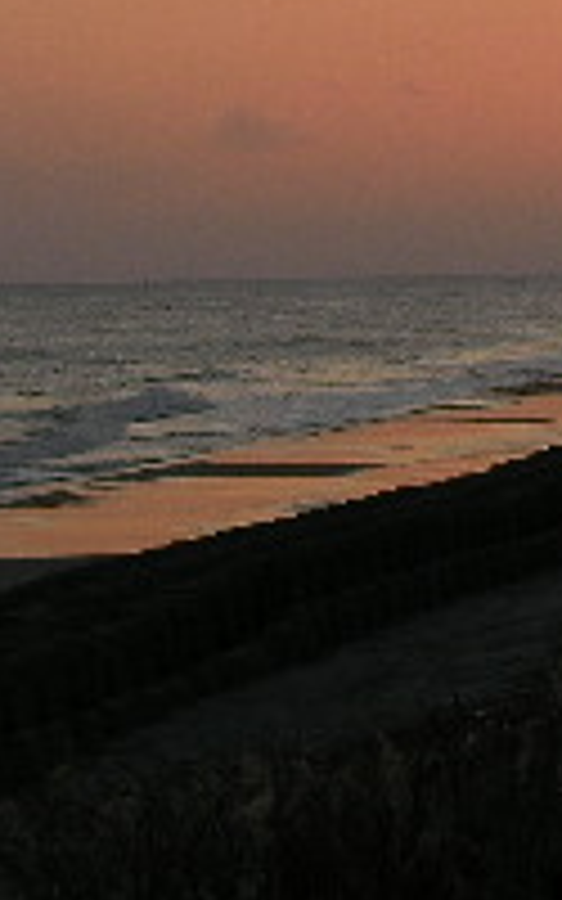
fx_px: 5489
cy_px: -135
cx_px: 486
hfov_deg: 5.9
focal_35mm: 224
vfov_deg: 9.3
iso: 50
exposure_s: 1/280
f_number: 3.6
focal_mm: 11
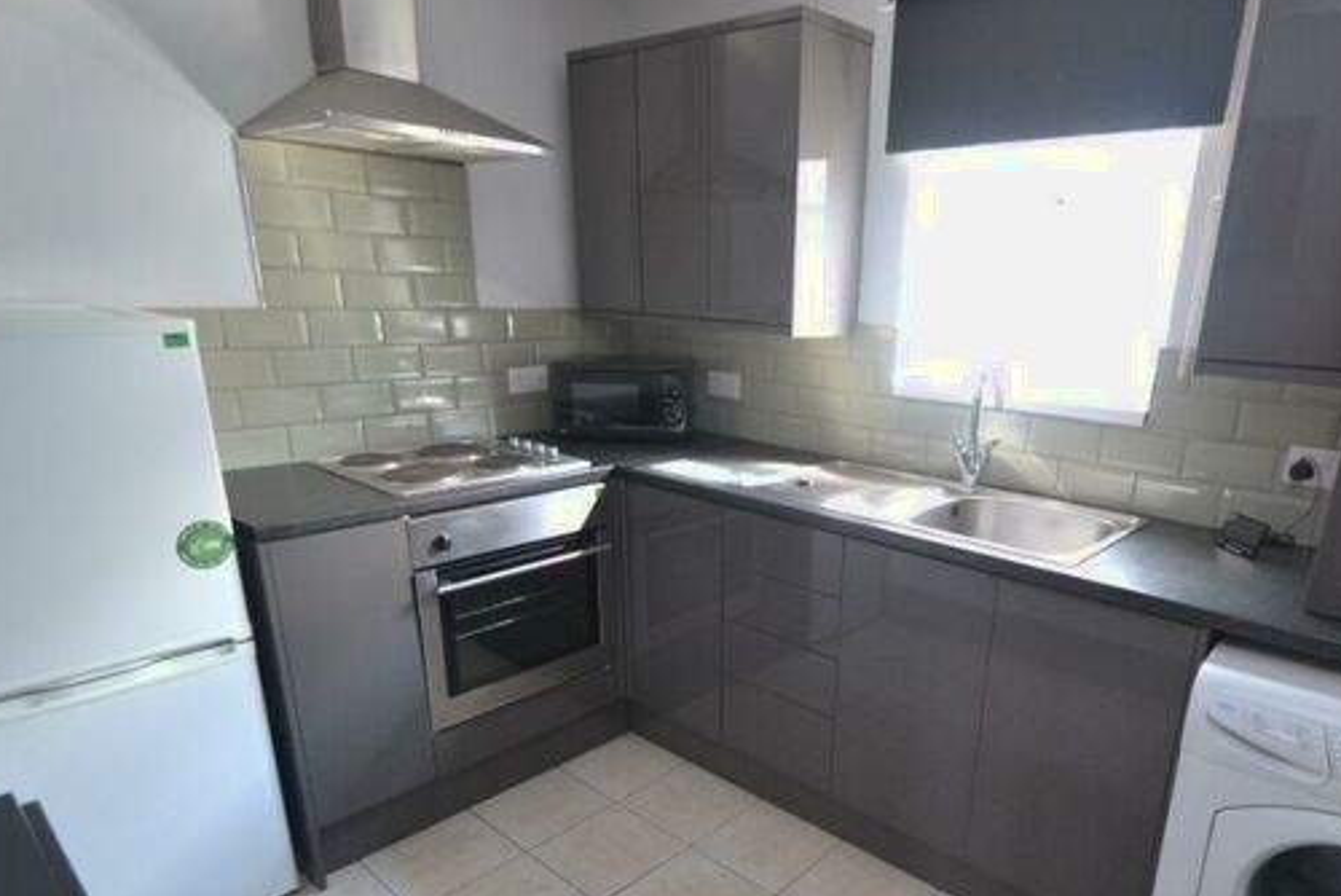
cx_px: 815
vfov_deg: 58.5
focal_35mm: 21
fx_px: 783
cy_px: 583
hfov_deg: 80.1
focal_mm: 10
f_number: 3.5
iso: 800
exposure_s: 1/50
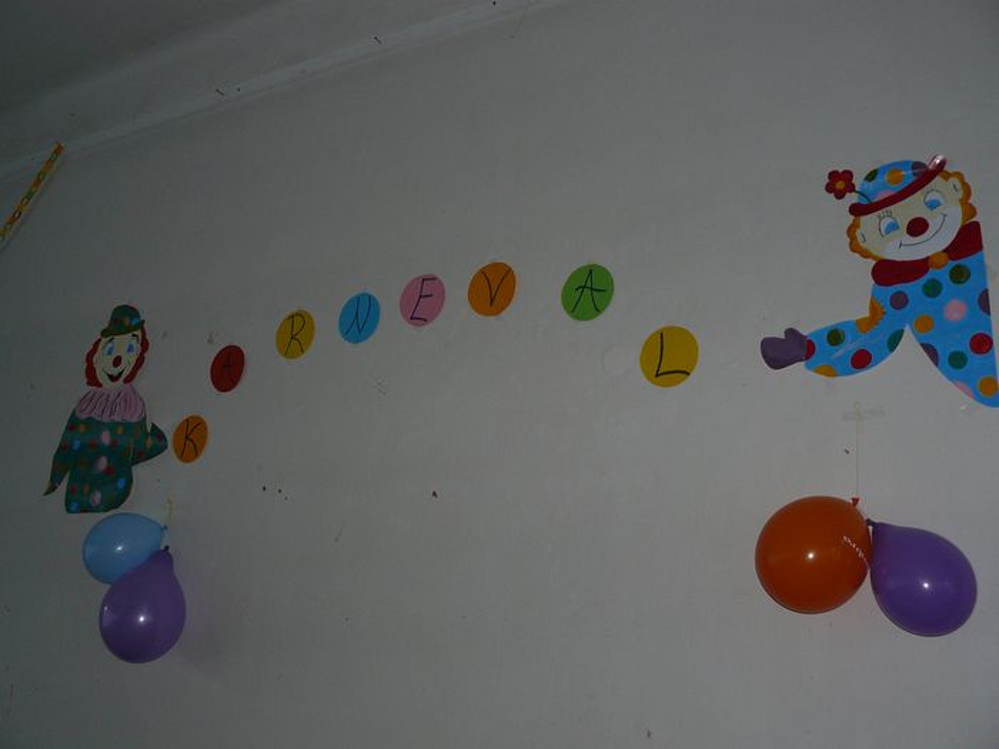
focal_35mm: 39
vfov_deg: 36.8
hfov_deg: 47.9
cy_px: 374
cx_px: 500
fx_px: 1126
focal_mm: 6.4
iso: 100
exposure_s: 1/30
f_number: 2.8
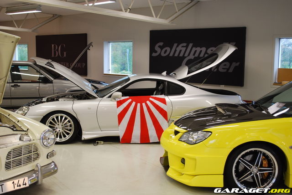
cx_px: 146
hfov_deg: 41.1
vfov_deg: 28.1
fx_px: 390
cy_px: 98
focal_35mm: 48
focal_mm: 32
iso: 220
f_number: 4.8
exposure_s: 1/30
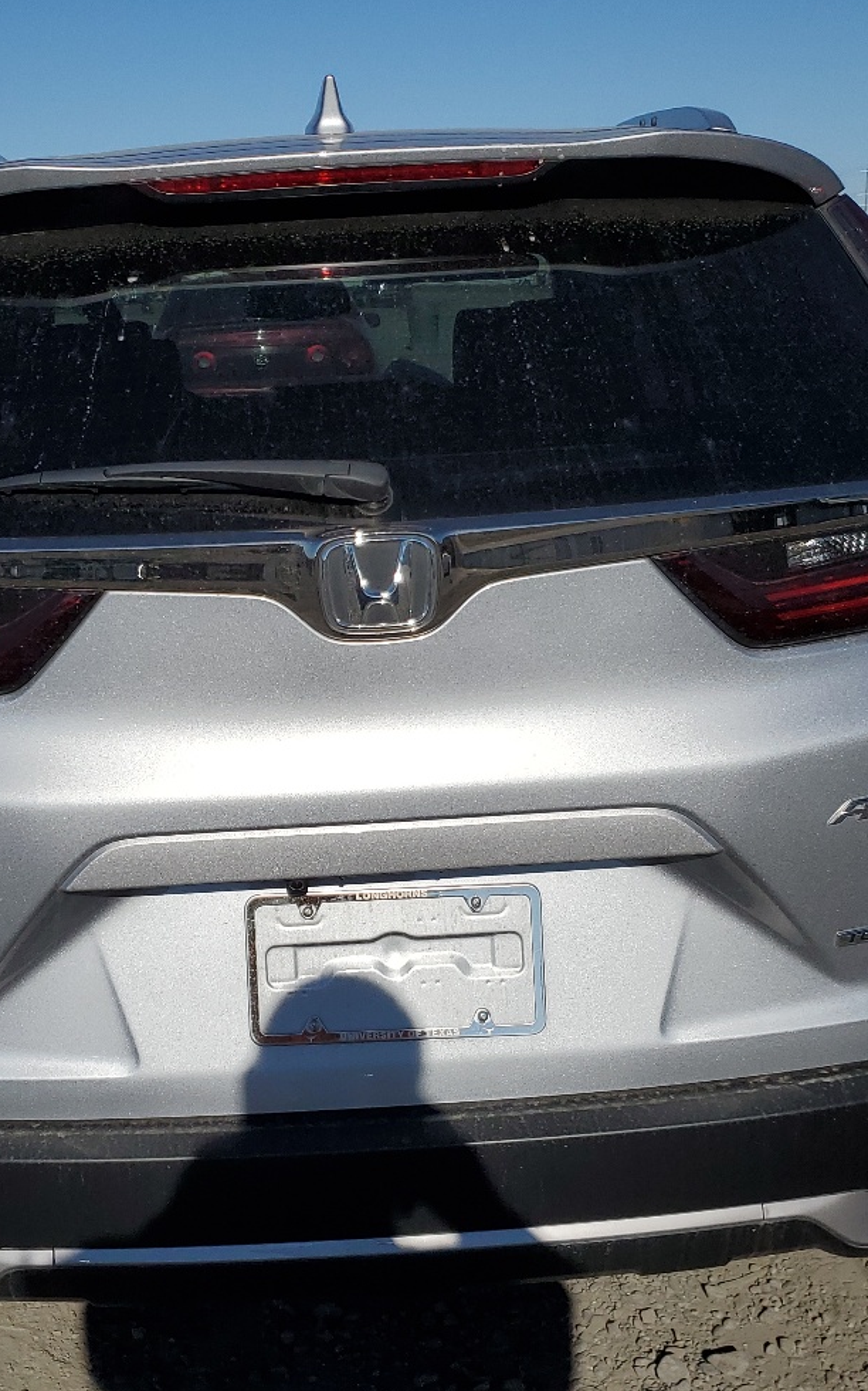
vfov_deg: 44.3
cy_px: 774
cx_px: 325
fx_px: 1704
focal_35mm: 45
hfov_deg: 28.5
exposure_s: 1/10000
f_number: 1.5
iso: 50
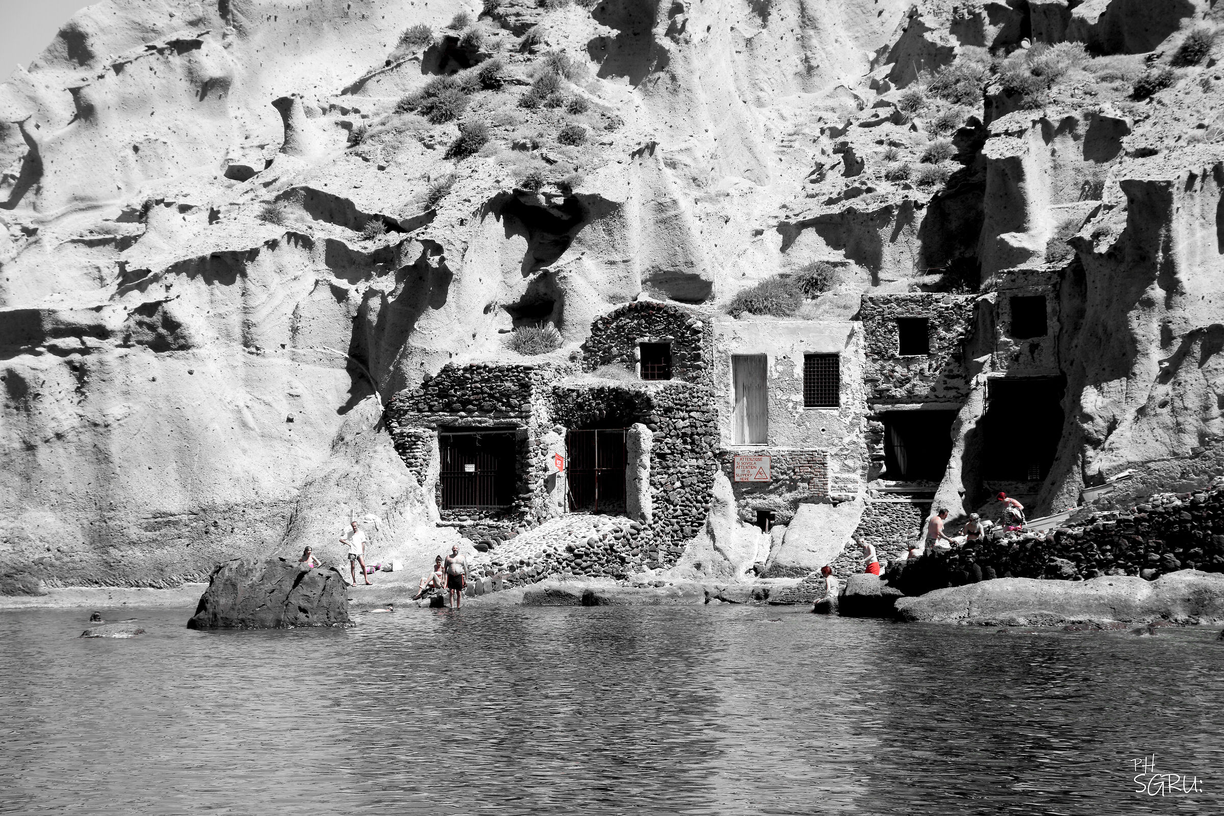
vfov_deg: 11.4
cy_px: 408
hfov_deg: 17.1
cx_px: 612
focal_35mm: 120
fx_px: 4080
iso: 200
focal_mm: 80
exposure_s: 1/400
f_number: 10
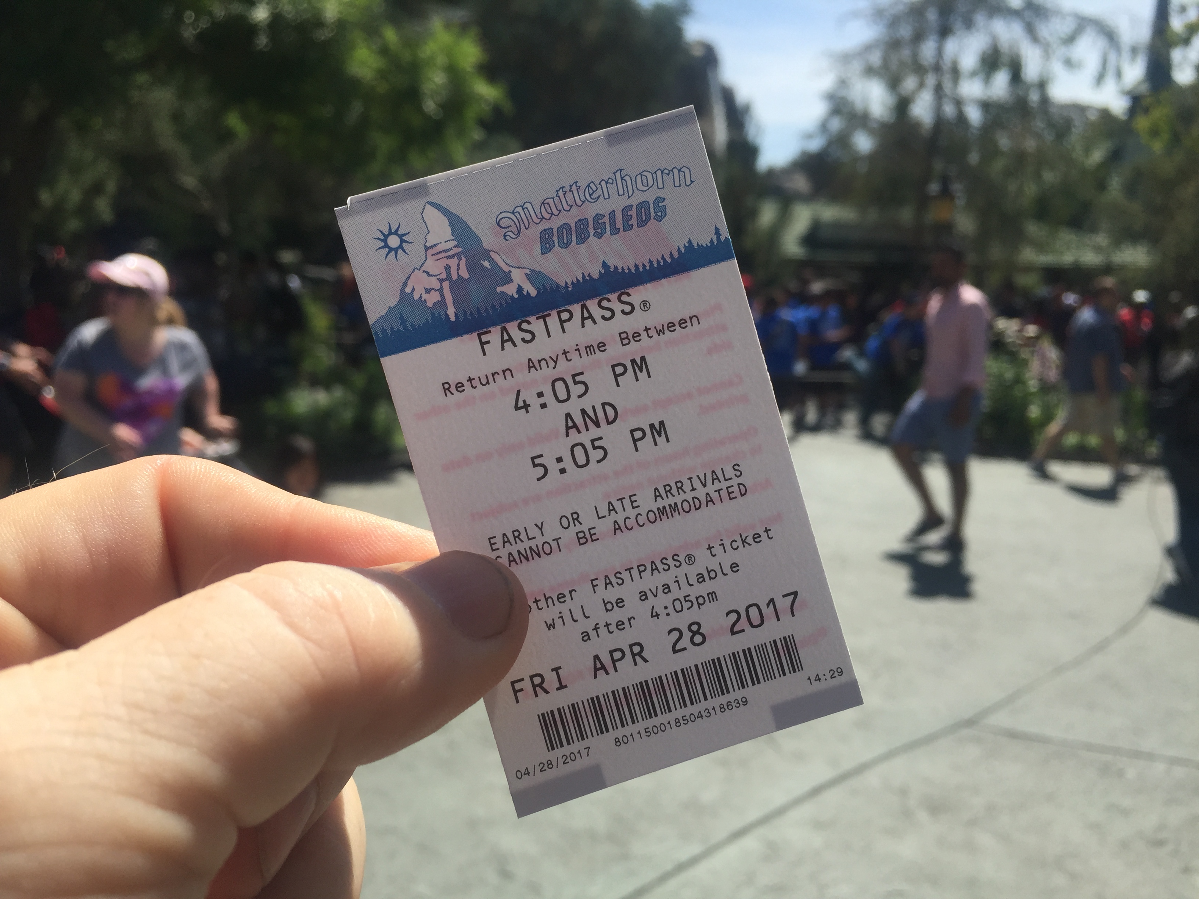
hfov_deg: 61.7
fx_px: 1004
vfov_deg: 48.2
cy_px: 450
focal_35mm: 29
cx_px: 600
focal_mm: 4.15
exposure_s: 1/2198
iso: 32
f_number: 2.2
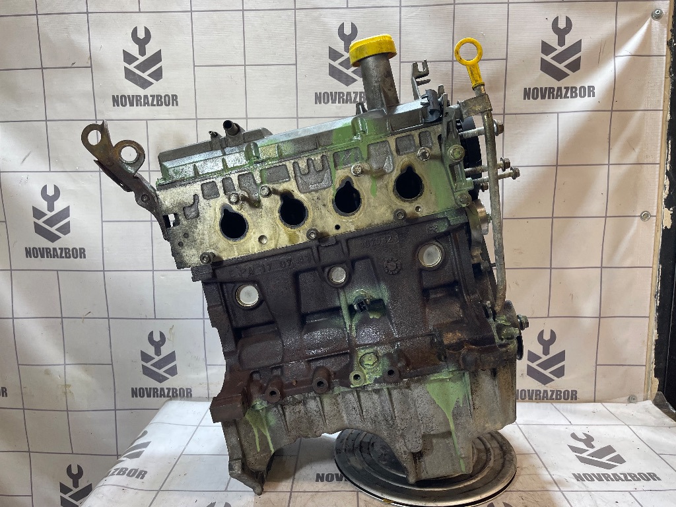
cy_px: 254
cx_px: 338
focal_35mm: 25
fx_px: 488
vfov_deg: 54.9
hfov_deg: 69.4
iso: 100
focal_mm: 5.1
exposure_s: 1/100
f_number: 1.6
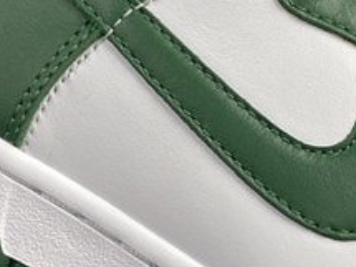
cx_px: 272
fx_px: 1244
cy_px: 159
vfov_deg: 12.2
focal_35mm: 121
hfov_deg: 16.2
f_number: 1.8
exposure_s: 1/100
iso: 50
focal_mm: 4.25
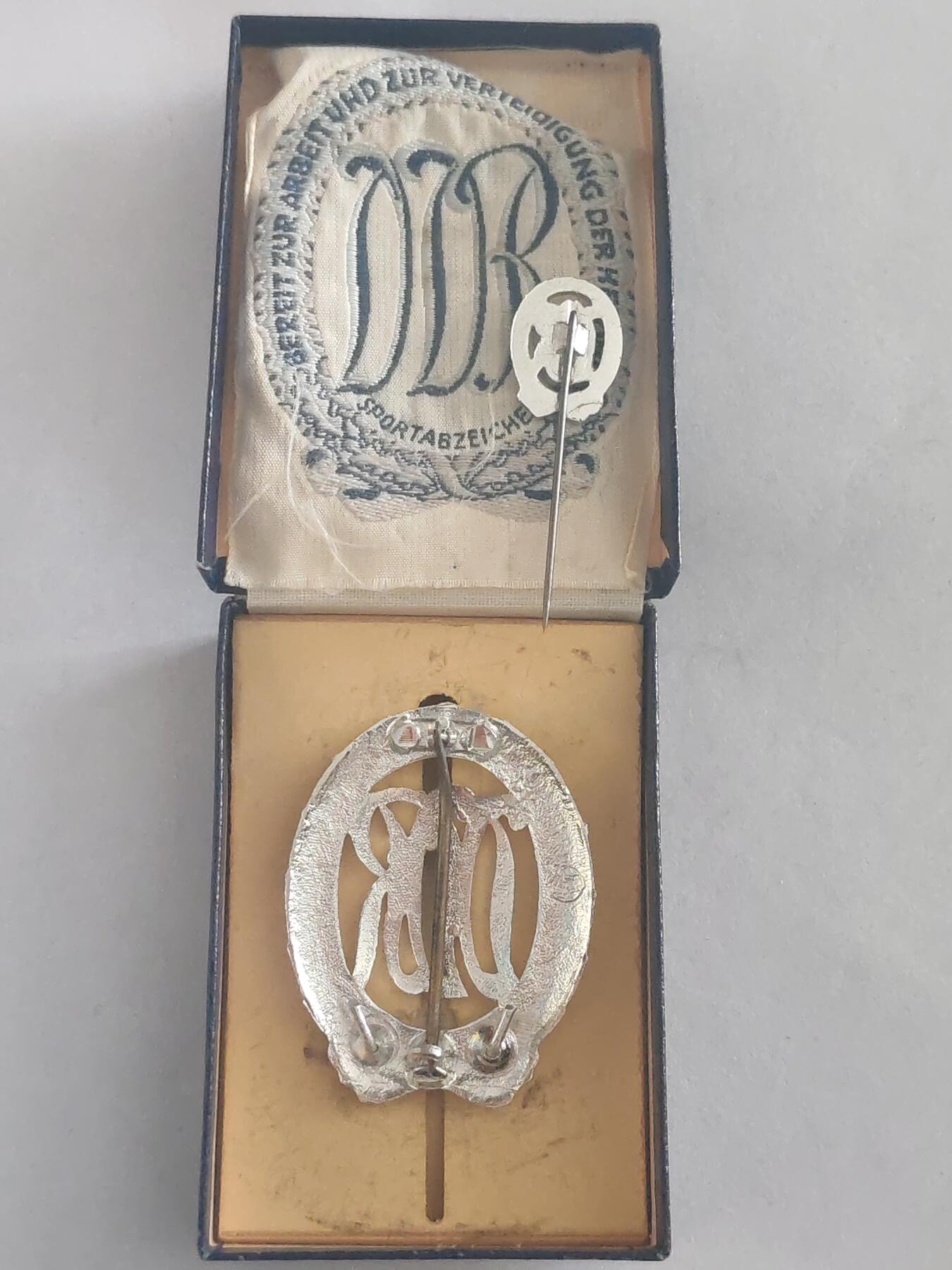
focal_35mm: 54
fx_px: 1980
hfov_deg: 27.0
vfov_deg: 35.5
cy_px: 635
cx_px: 476
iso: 800
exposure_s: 1/20
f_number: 1.95
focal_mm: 5.52
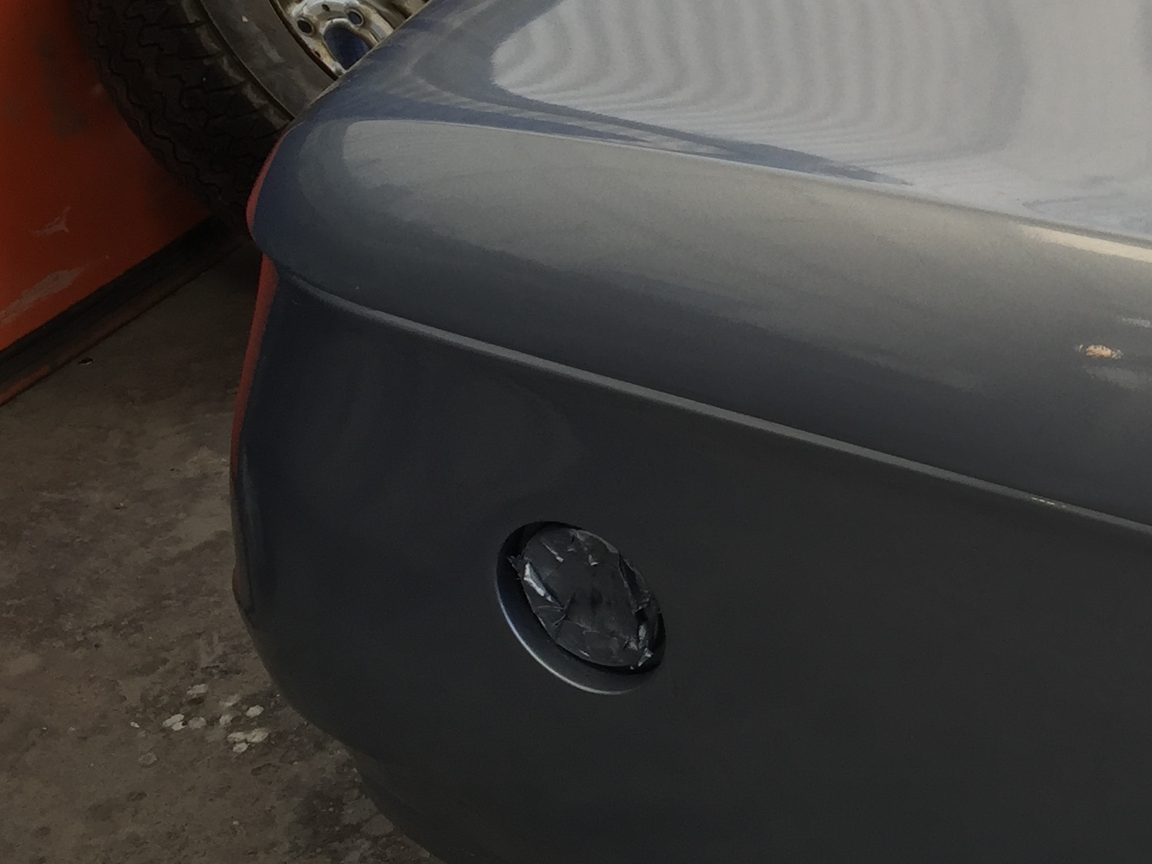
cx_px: 1257
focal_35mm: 67
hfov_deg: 26.7
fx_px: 2230
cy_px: 183
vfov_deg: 21.7
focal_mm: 4.15
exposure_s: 1/214
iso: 32
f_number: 2.2
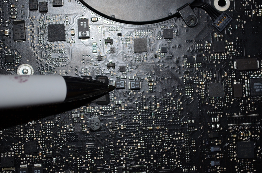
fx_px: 599
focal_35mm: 82
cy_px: 86
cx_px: 131
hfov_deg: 24.7
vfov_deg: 16.5
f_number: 5.6
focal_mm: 55
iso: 320
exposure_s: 1/60
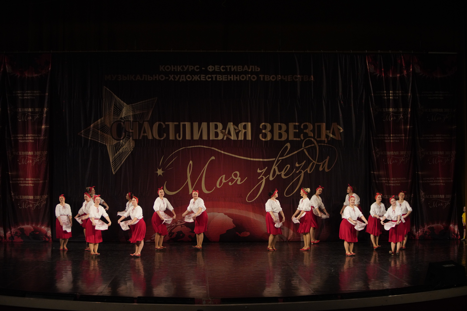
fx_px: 908
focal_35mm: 70
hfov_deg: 28.8
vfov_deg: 19.5
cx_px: 234
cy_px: 156
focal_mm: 70
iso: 3200
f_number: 2.8
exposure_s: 1/400
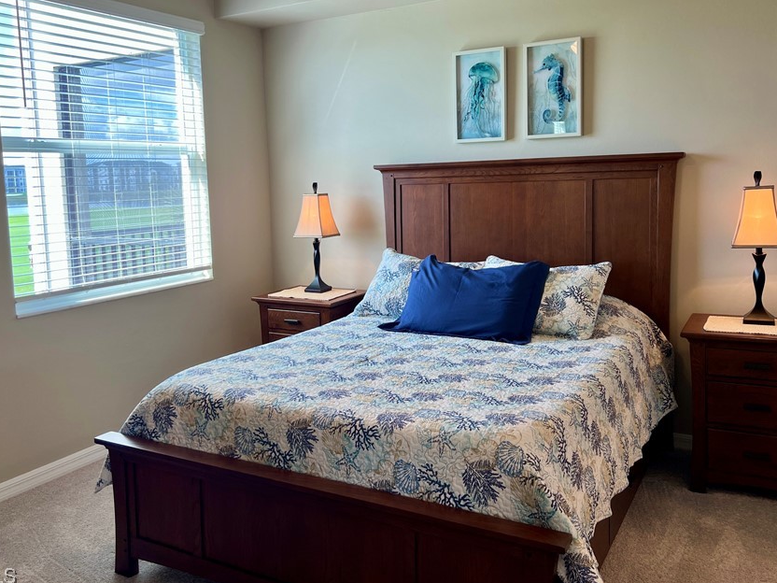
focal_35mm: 32
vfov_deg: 44.0
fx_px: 718
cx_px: 380
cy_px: 238
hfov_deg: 56.8
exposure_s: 1/120
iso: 40
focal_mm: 5.7
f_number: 1.5
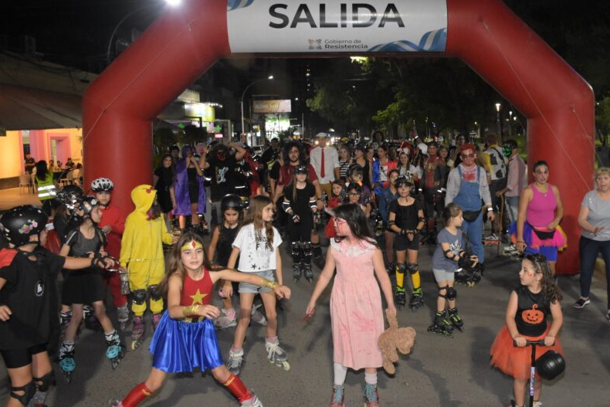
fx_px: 593
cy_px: 172
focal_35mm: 35
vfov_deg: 37.8
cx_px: 391
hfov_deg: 53.7
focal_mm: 18
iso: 3200
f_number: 3.5
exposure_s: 1/100
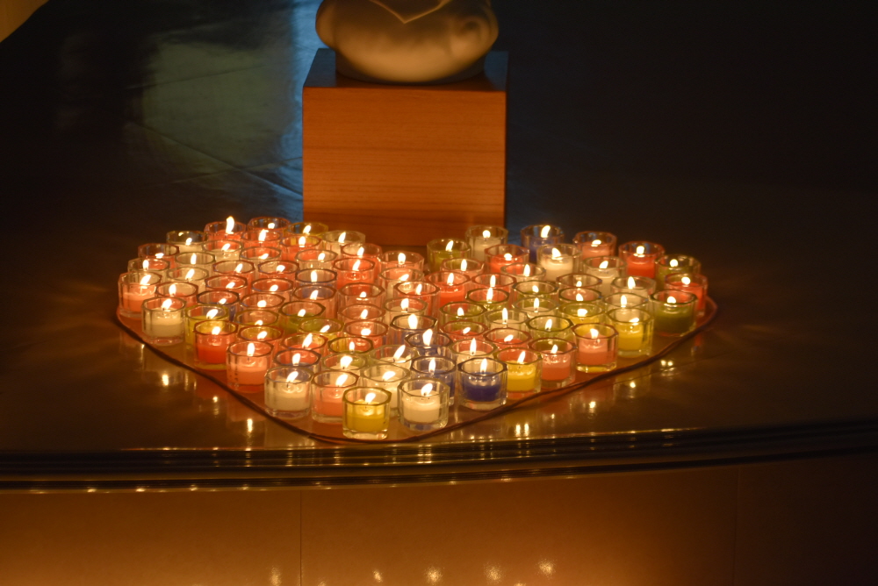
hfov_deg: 19.4
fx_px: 2562
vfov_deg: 13.1
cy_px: 293
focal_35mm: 105
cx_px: 439
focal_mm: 70
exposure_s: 1/60
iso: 450
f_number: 4.5
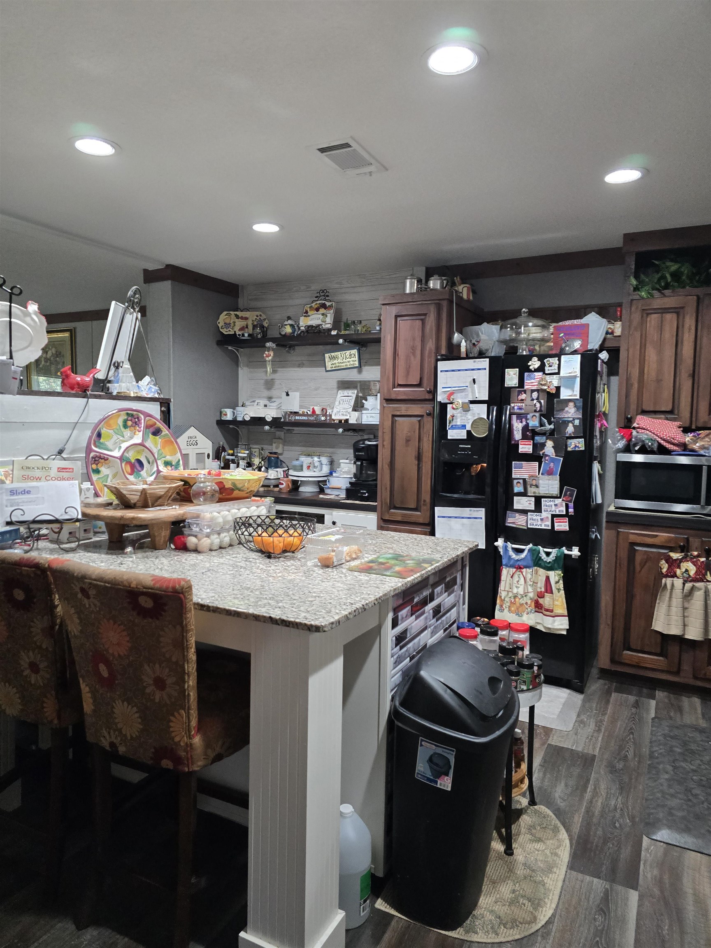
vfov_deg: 73.9
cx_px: 356
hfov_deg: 58.9
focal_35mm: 23
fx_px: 630
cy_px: 474
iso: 500
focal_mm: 6.3
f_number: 1.7
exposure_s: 1/120
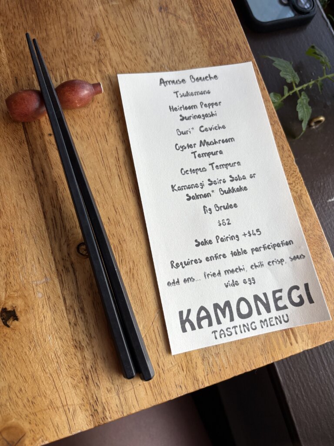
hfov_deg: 53.1
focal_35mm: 26
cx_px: 167
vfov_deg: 67.3
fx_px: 334
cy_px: 223
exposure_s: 1/60
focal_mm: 5.96
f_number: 1.6
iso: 100
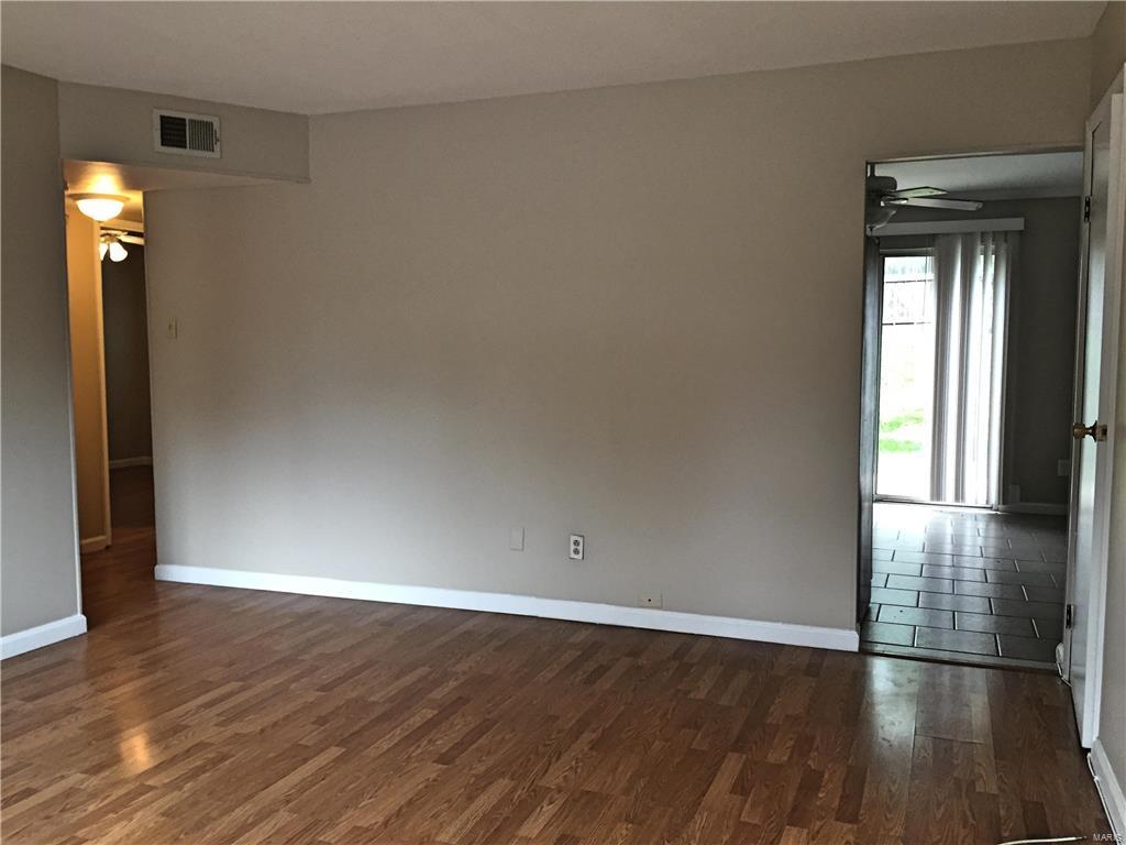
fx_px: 943
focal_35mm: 29
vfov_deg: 48.2
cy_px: 422
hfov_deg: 61.7
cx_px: 563
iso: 100
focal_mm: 4.15
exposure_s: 1/30
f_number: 2.2
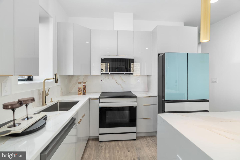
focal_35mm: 16
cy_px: 80
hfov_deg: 96.7
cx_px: 120
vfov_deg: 73.8
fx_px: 107
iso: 250
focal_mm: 16
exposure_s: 1/5
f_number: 7.1
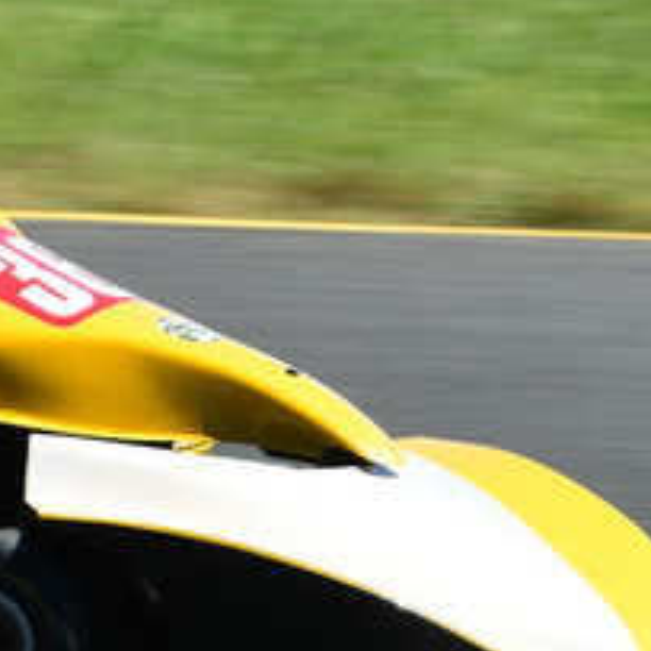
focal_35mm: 950
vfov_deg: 1.8
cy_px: 77
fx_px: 20213
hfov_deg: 1.8
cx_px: -86
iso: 250
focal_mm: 190
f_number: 11
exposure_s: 1/250
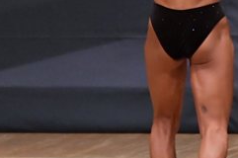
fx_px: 6054
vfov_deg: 1.5
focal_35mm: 917
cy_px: 17
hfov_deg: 2.3
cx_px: 173
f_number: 5.6
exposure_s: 1/400
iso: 6400
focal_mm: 190
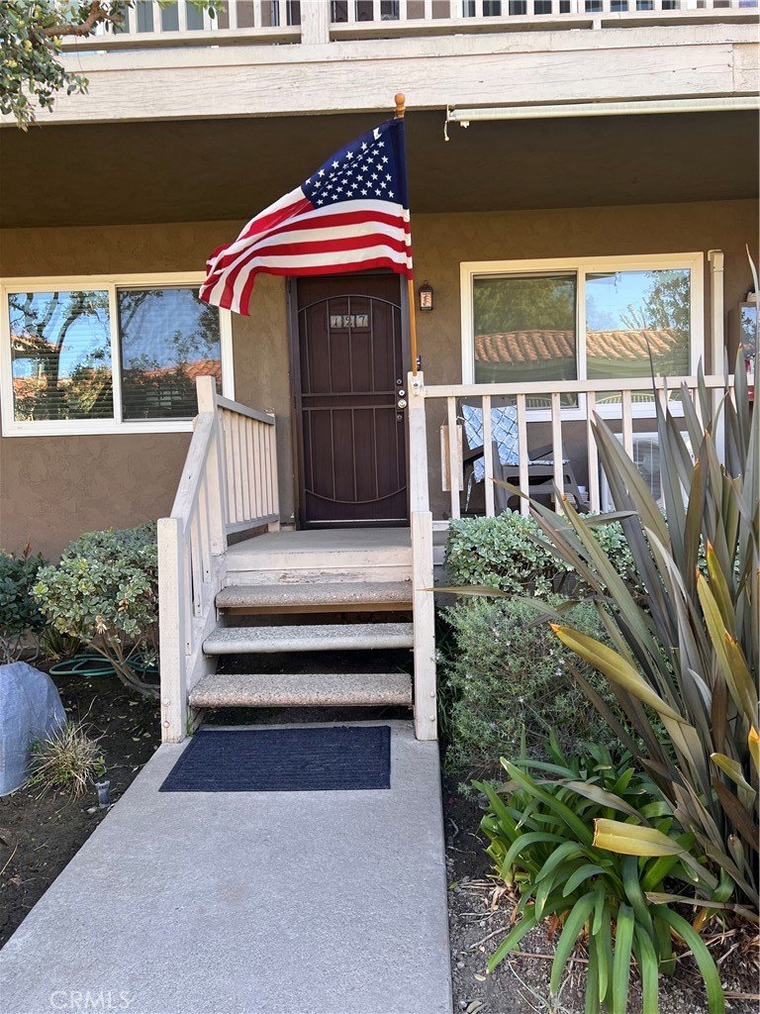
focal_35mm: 26
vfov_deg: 67.3
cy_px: 507
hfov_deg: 53.1
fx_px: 761
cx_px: 380
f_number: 1.5
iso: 40
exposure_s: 1/184
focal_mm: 5.7
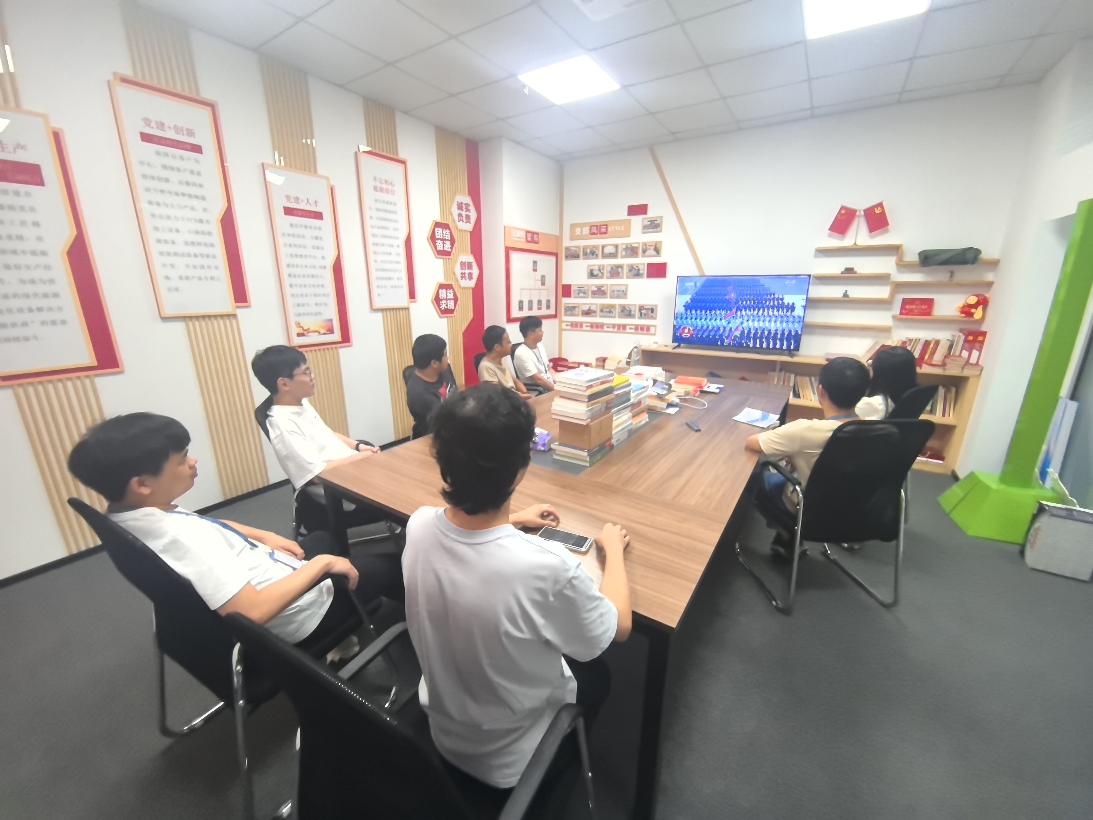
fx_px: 410
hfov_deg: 106.2
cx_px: 546
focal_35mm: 13
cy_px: 410
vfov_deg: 89.9
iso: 320
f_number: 2.2
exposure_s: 1/50
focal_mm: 1.95
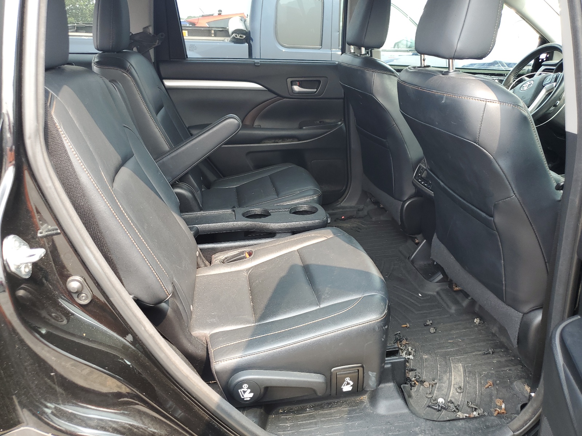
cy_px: 218
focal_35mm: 26
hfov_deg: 67.3
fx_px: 437
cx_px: 291
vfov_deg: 53.1
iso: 50
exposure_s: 1/154
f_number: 1.5
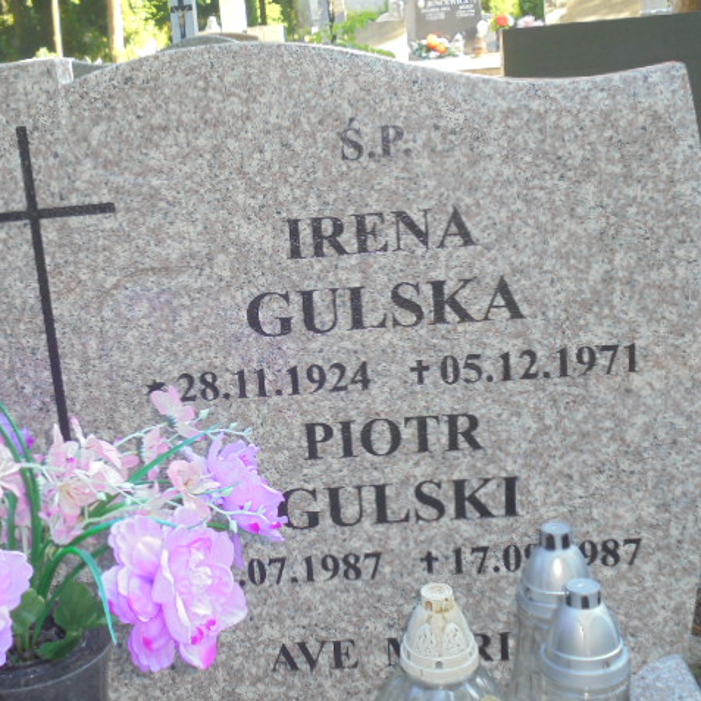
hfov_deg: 33.2
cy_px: 351
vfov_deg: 33.4
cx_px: 254
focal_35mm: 51
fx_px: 1168
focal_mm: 7.8
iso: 100
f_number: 4.5
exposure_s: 1/30
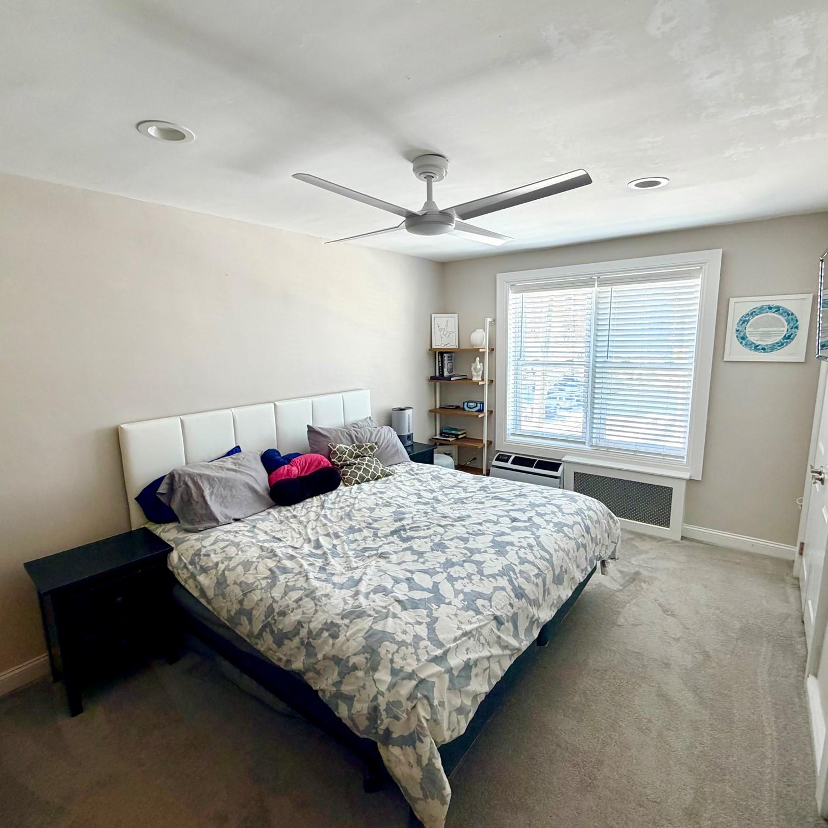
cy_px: 414
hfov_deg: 84.0
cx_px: 407
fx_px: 460
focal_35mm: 17
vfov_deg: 84.0
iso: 160
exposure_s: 1/120
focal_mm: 2.22
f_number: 2.2
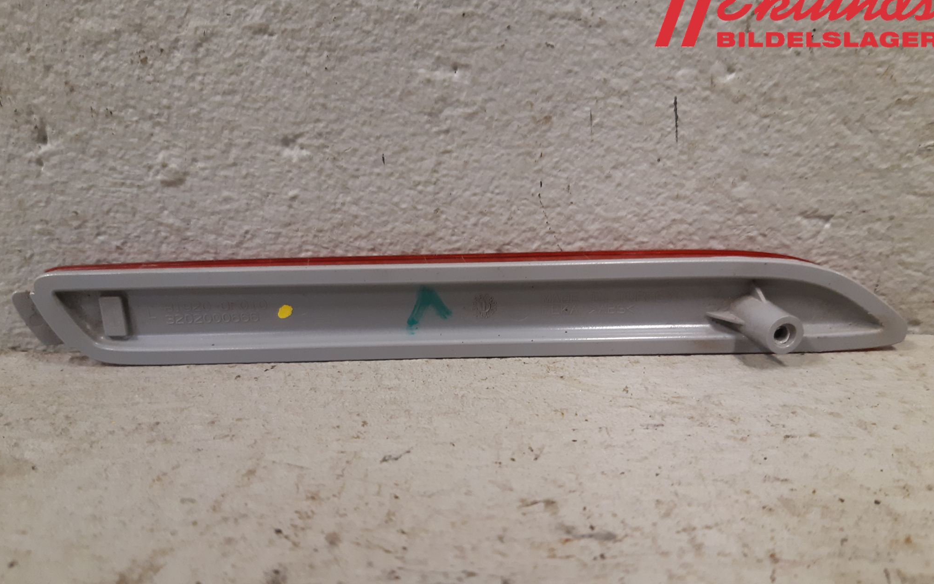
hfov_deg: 66.5
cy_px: 324
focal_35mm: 28
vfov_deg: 44.5
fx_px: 713
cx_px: 465
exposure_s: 1/50
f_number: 1.7
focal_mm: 3.93
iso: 200
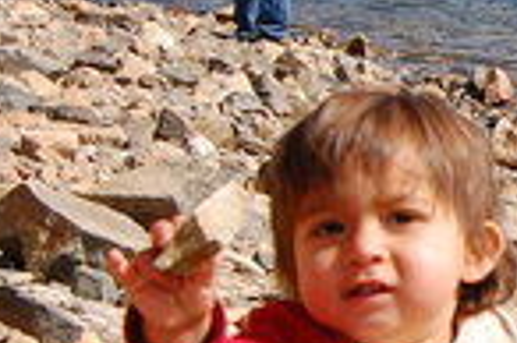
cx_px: 907
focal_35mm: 158
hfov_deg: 12.0
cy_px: 269
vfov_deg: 8.7
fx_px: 2266
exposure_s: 1/500
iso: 400
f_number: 11
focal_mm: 24
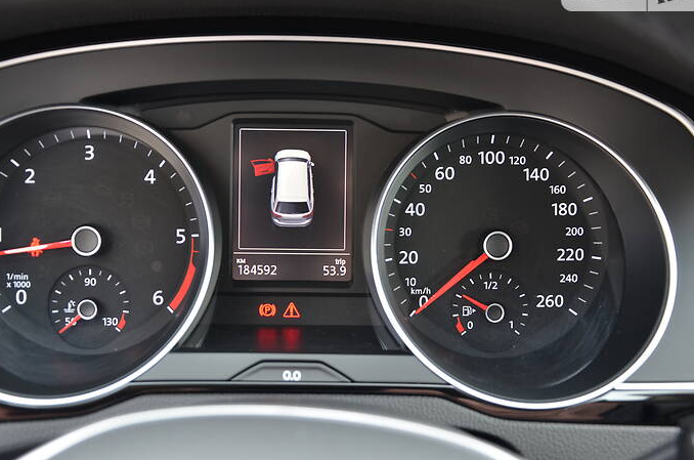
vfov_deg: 29.1
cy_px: 226
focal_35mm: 46
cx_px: 314
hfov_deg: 42.8
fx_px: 885
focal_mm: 26
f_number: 4
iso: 400
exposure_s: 1/60
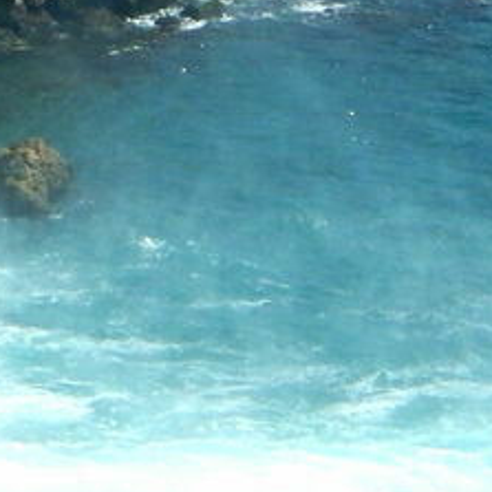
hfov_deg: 5.4
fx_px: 4985
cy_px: -346
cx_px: -823
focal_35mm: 310
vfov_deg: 5.6
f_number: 7.9
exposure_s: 1/500
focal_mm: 10.9
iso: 125
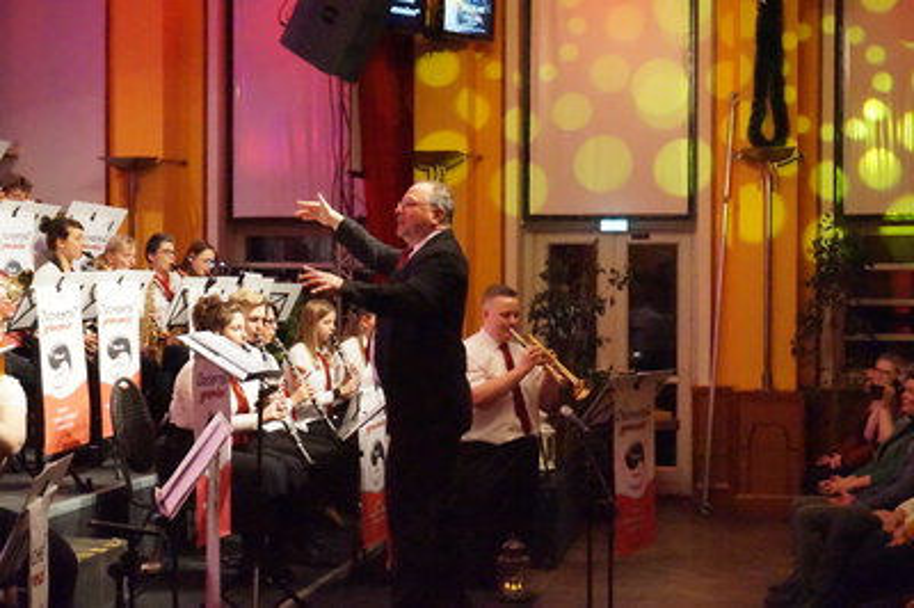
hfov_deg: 34.2
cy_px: 304
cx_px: 457
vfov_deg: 23.1
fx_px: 1484
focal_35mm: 58
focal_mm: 39
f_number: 6.3
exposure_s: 1/200
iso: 16000
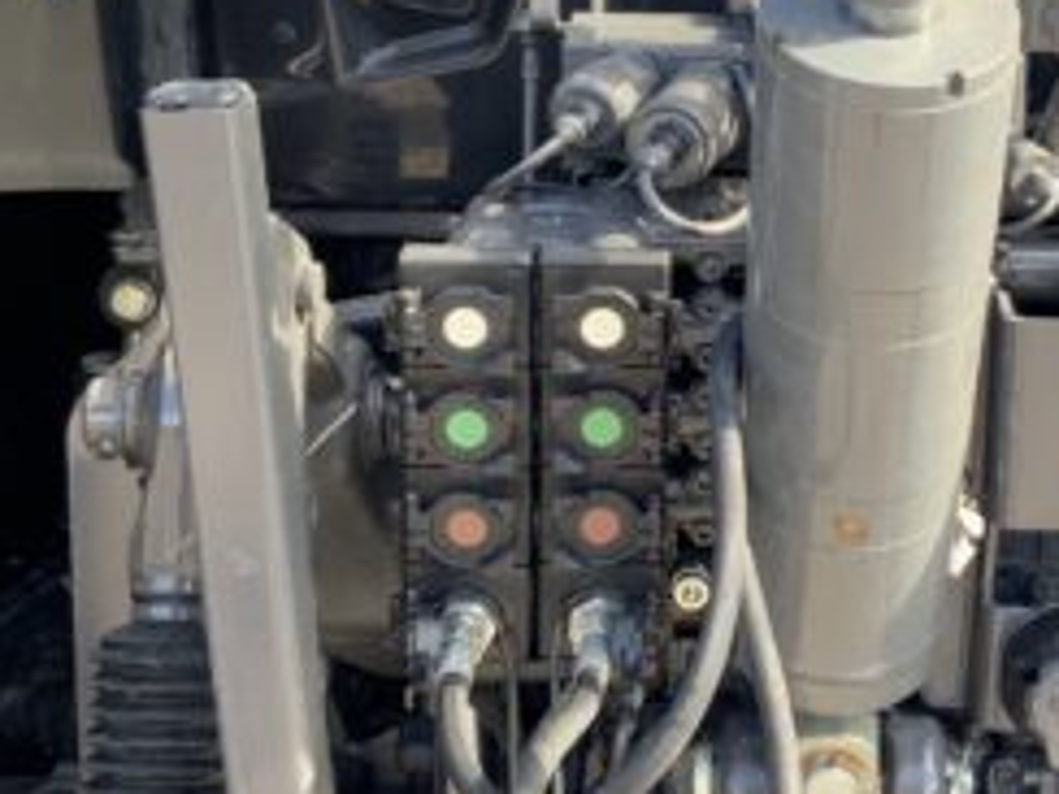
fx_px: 2325
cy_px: 286
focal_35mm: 76
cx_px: 955
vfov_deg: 19.3
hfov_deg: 24.9
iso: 20
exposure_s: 1/122
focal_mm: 3
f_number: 1.8
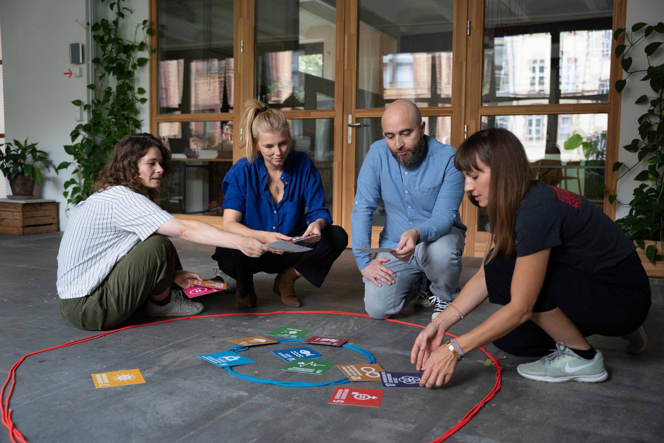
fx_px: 646
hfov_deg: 54.4
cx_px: 332
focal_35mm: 35
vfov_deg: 37.9
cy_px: 222
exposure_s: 1/200
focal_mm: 35
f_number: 2.8
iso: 1000
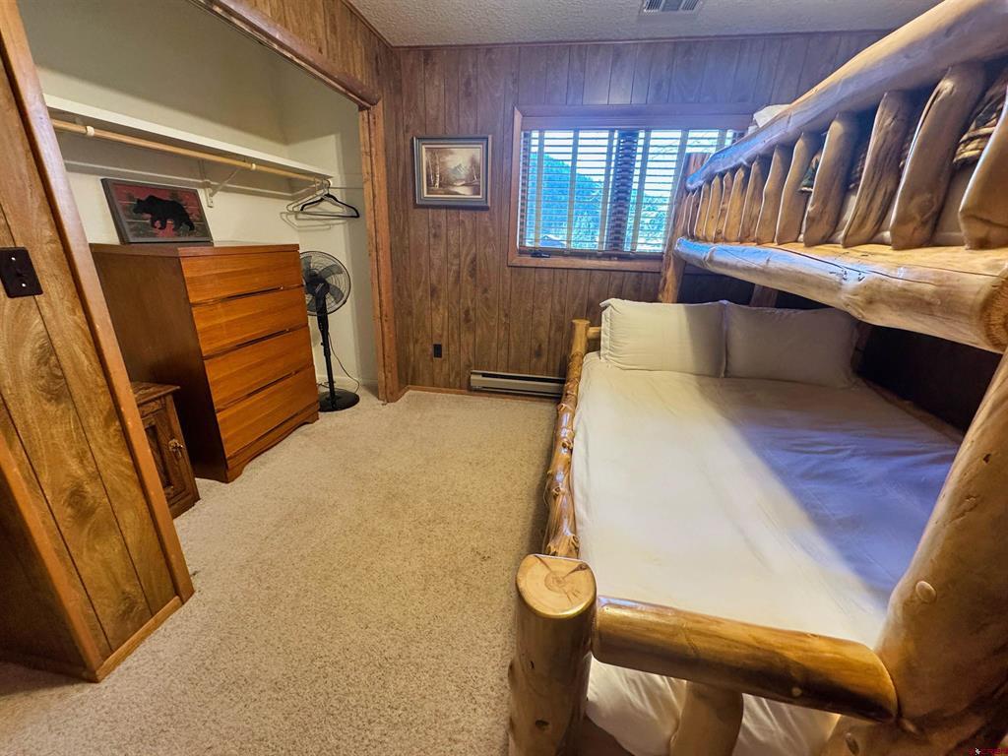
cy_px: 378
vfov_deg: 85.7
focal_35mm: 14
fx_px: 408
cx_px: 504
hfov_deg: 102.1
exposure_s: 1/60
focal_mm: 2.22
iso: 320
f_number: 2.2
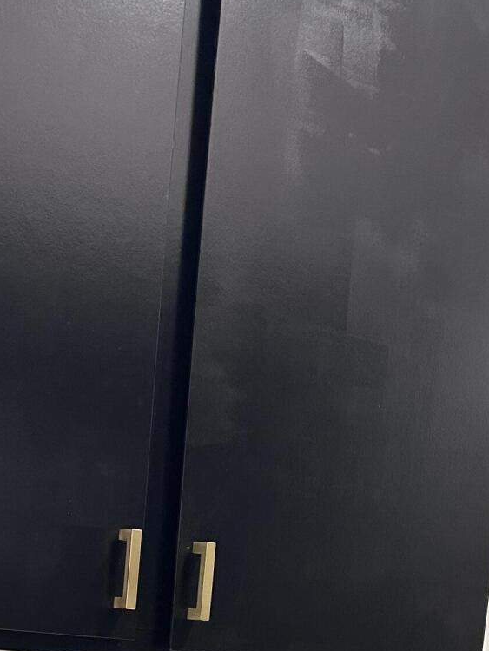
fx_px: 1205
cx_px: 273
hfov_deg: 22.9
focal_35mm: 64
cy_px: 746
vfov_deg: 27.3
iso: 320
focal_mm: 6.86
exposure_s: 1/60
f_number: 1.78
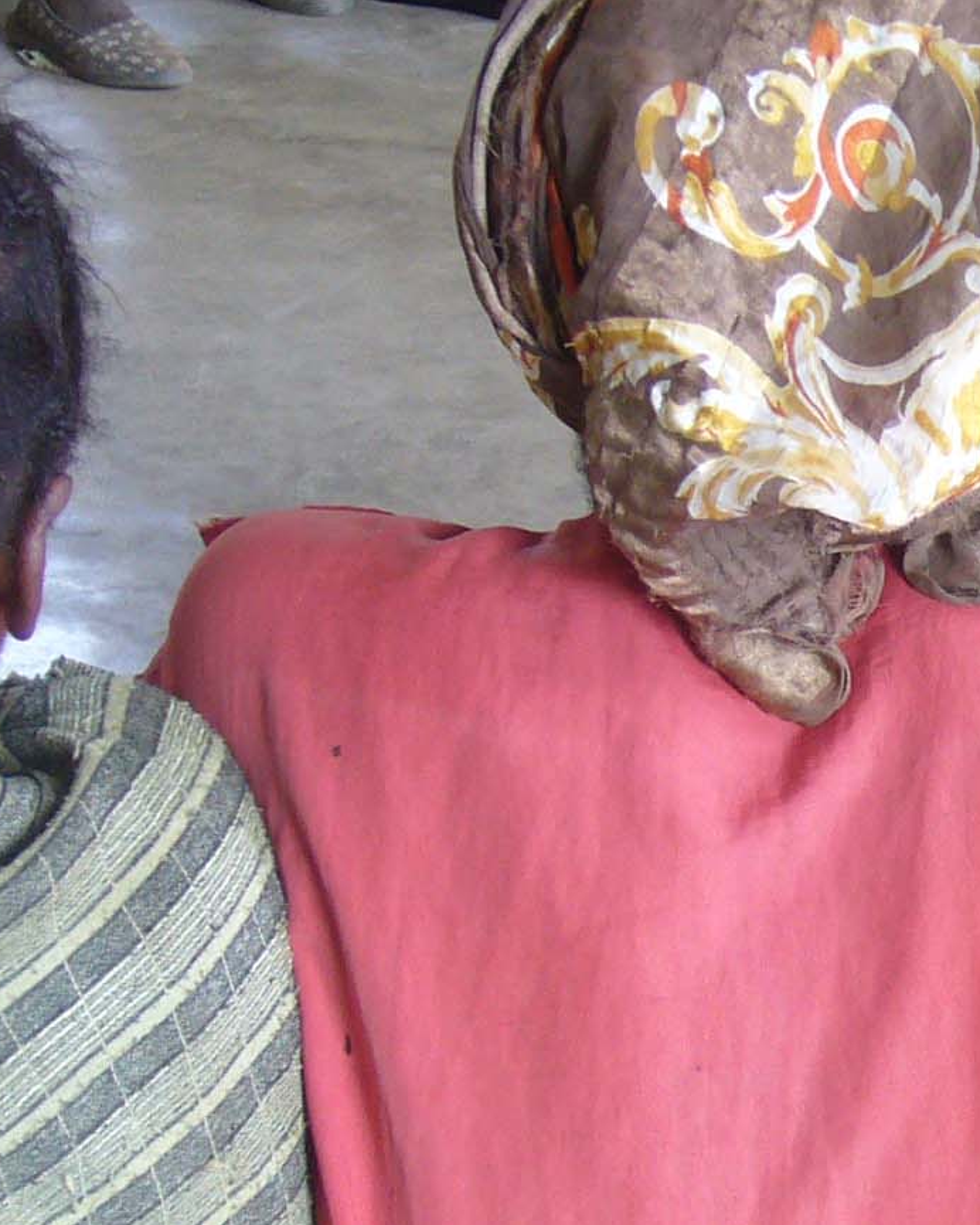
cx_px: 1246
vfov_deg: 14.8
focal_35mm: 130
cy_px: 790
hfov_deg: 11.6
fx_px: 4713
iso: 100
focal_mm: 7.5
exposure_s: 1/15
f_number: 3.2
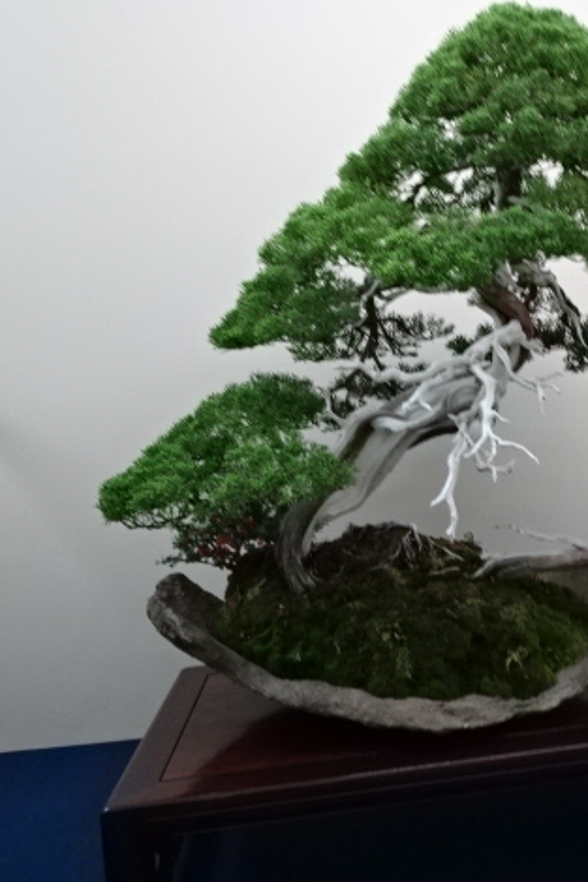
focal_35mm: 34
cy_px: 441
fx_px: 834
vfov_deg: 55.8
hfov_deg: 36.8
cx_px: 509
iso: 500
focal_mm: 4.1
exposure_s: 1/30
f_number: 3.5
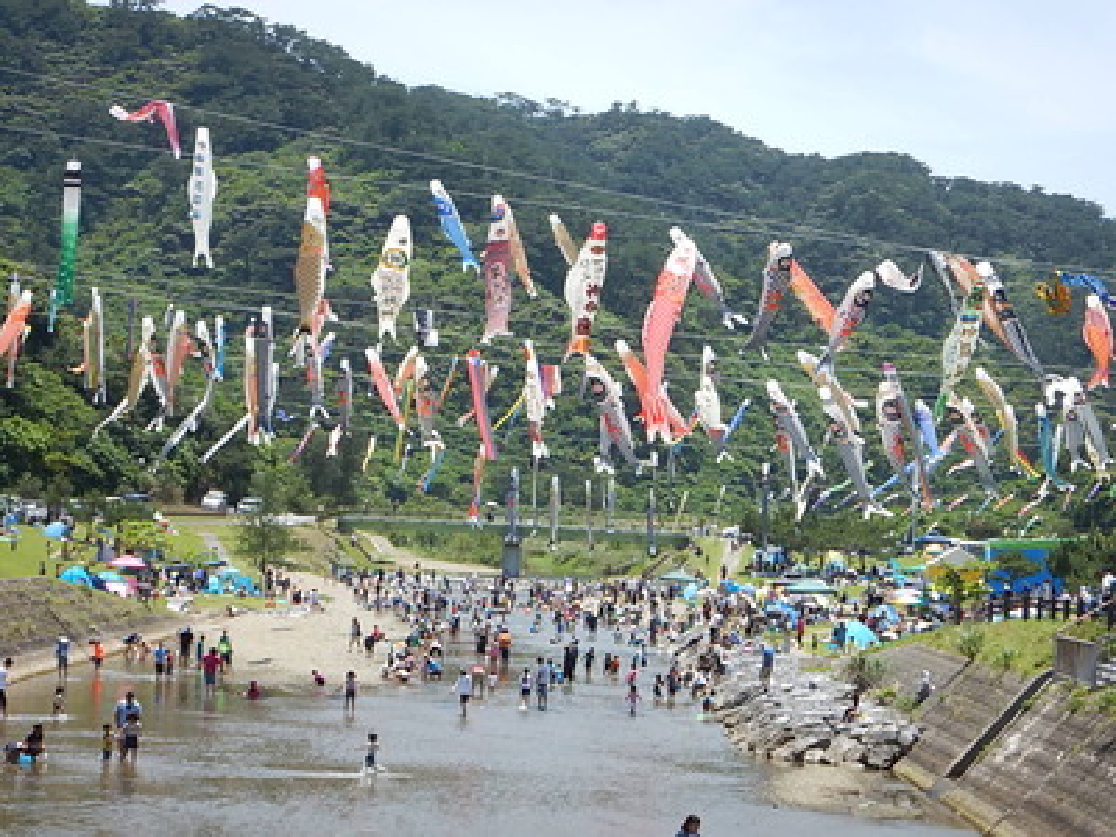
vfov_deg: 14.6
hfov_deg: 19.4
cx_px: 558
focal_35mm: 101
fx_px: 3256
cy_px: 418
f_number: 4.8
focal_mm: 18.1
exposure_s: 1/500
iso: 125
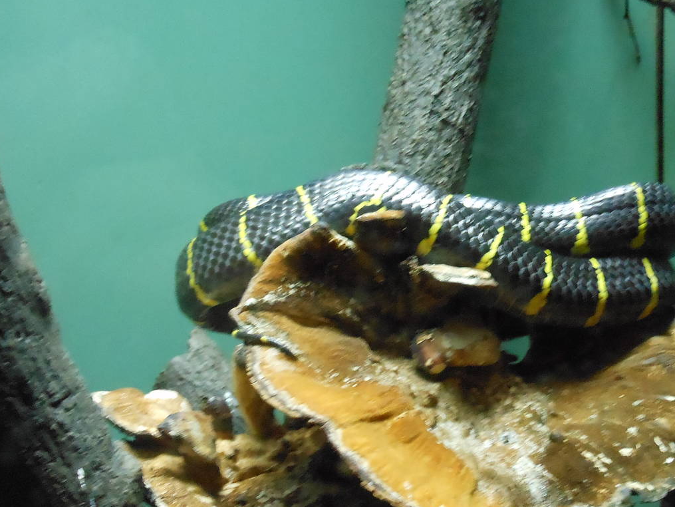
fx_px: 1014
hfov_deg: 36.6
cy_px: 254
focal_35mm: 52
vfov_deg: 28.1
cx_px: 430
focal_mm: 5.9
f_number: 4
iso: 800
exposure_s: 1/4
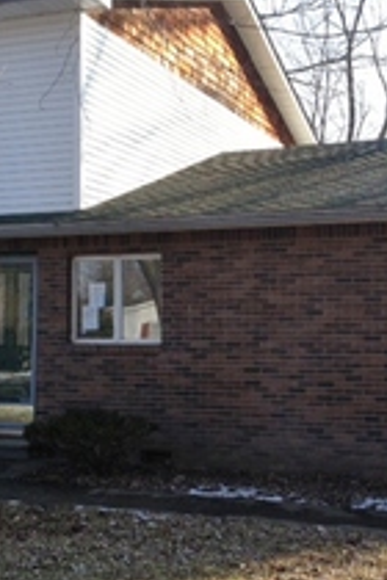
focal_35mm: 60
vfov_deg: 33.4
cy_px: 296
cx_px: 227
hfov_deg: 22.6
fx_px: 967
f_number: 2.4
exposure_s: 1/521
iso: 50
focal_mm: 4.28
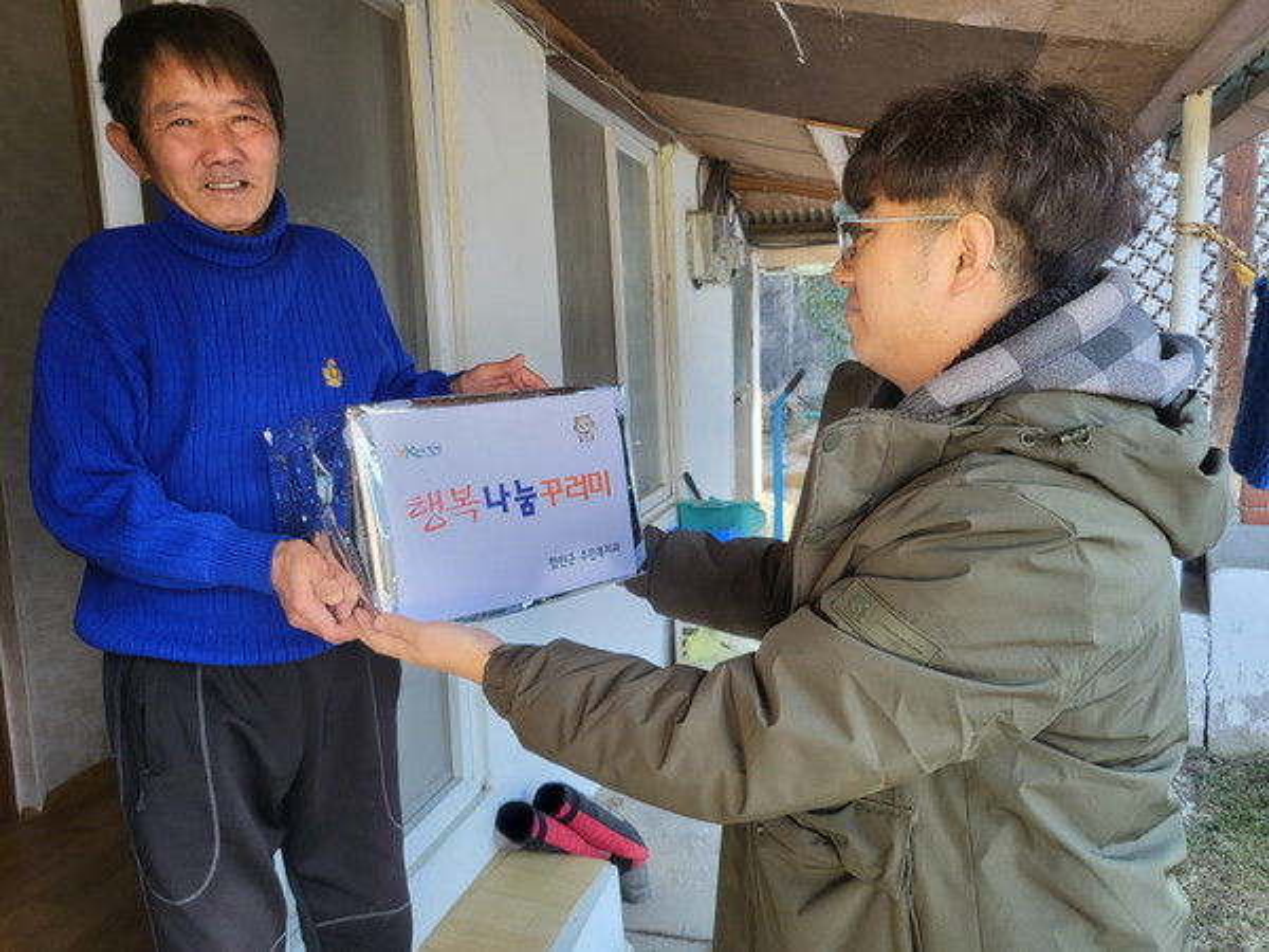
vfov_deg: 53.1
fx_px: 953
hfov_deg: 67.3
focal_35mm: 26
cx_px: 634
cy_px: 476
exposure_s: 1/123
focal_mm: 4.25
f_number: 1.8
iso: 50
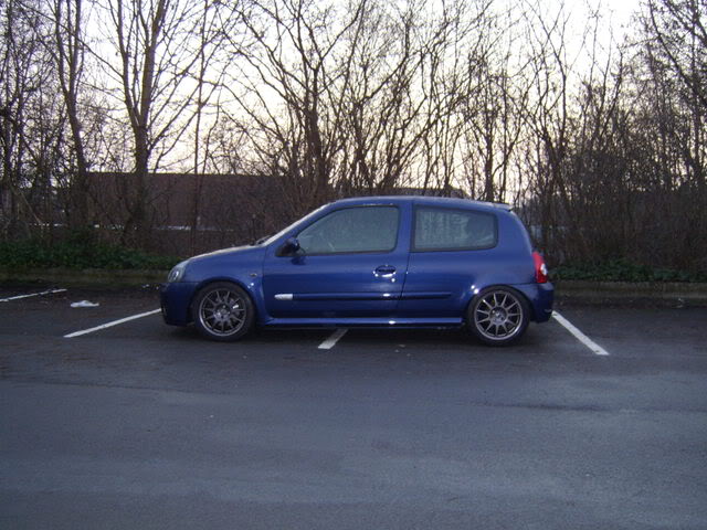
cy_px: 265
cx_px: 354
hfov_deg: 58.4
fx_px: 633
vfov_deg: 45.4
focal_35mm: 31
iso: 200
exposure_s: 1/30
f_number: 2.7
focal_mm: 8.13
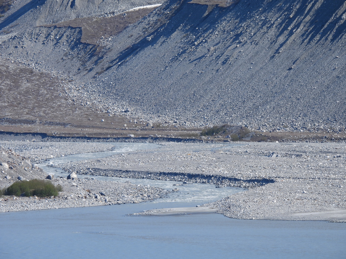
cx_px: 173
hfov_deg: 4.4
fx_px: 4498
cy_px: 130
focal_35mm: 450
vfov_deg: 3.3
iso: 100
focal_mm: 80.3
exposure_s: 1/640
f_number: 5
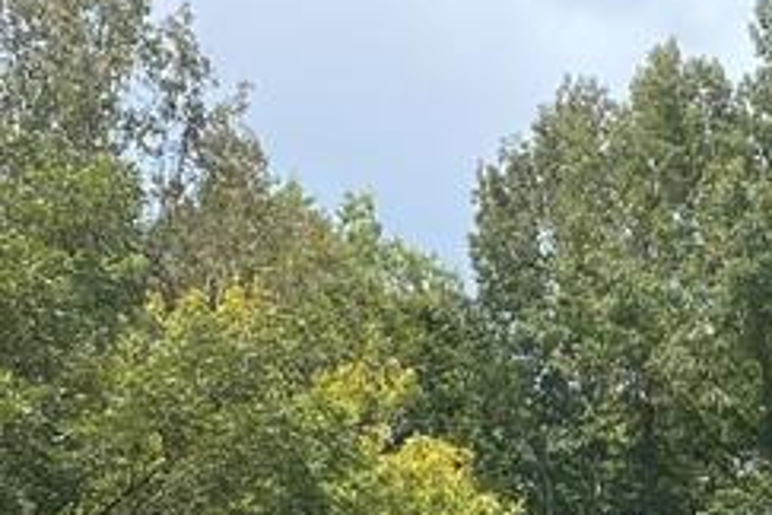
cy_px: 1071
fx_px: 2444
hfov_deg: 17.4
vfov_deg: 10.8
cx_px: 810
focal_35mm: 114
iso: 32
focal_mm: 4.25
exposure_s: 1/1287
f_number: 1.8
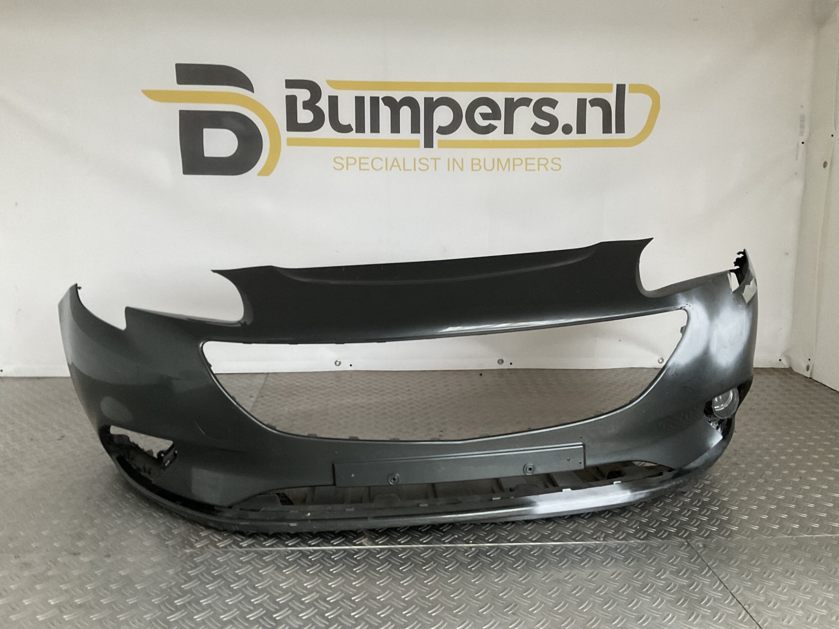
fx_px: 703
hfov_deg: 61.7
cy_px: 314
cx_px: 420
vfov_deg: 48.2
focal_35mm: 29
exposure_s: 1/50
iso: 320
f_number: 1.8
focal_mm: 3
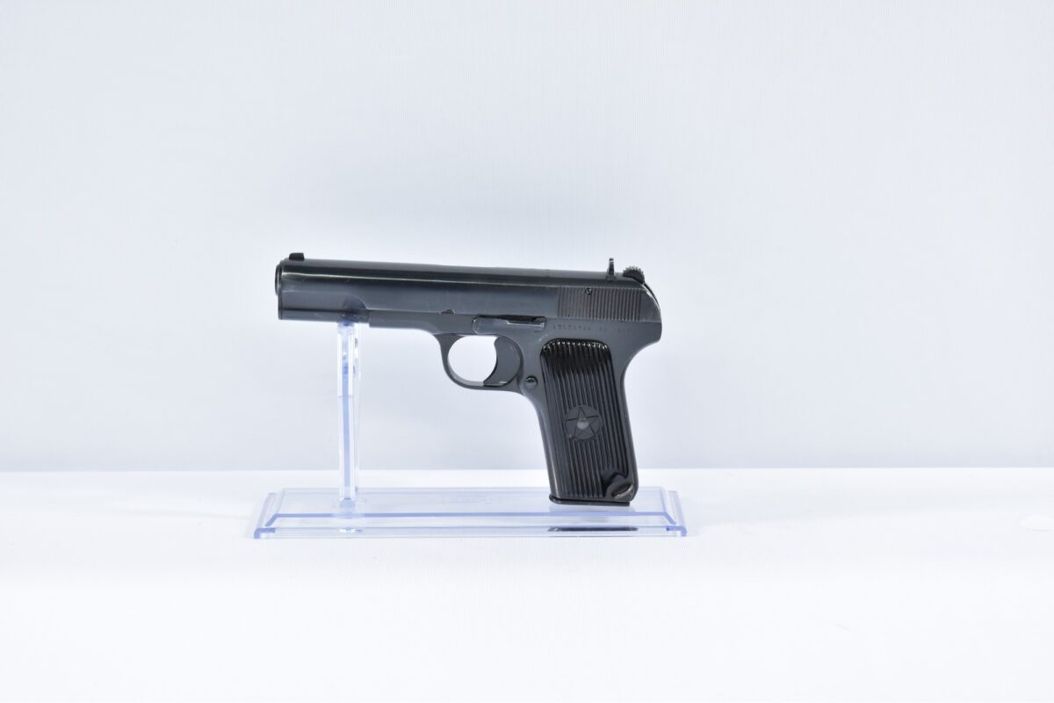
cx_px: 527
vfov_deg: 18.2
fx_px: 2196
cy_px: 352
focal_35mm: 75
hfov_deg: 27.0
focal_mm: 50
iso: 640
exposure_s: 1/20
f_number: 5.6
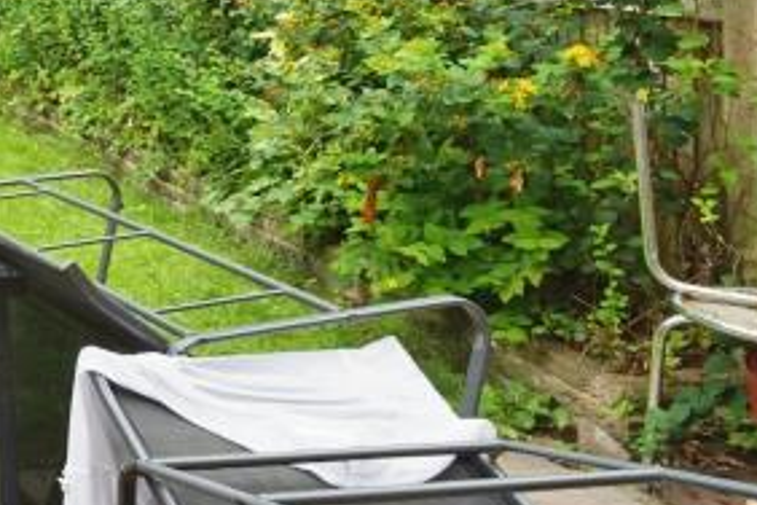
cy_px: -106
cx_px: -435
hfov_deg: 24.7
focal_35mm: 58
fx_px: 1220
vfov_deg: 21.6
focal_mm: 16
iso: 400
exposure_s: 1/80
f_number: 8
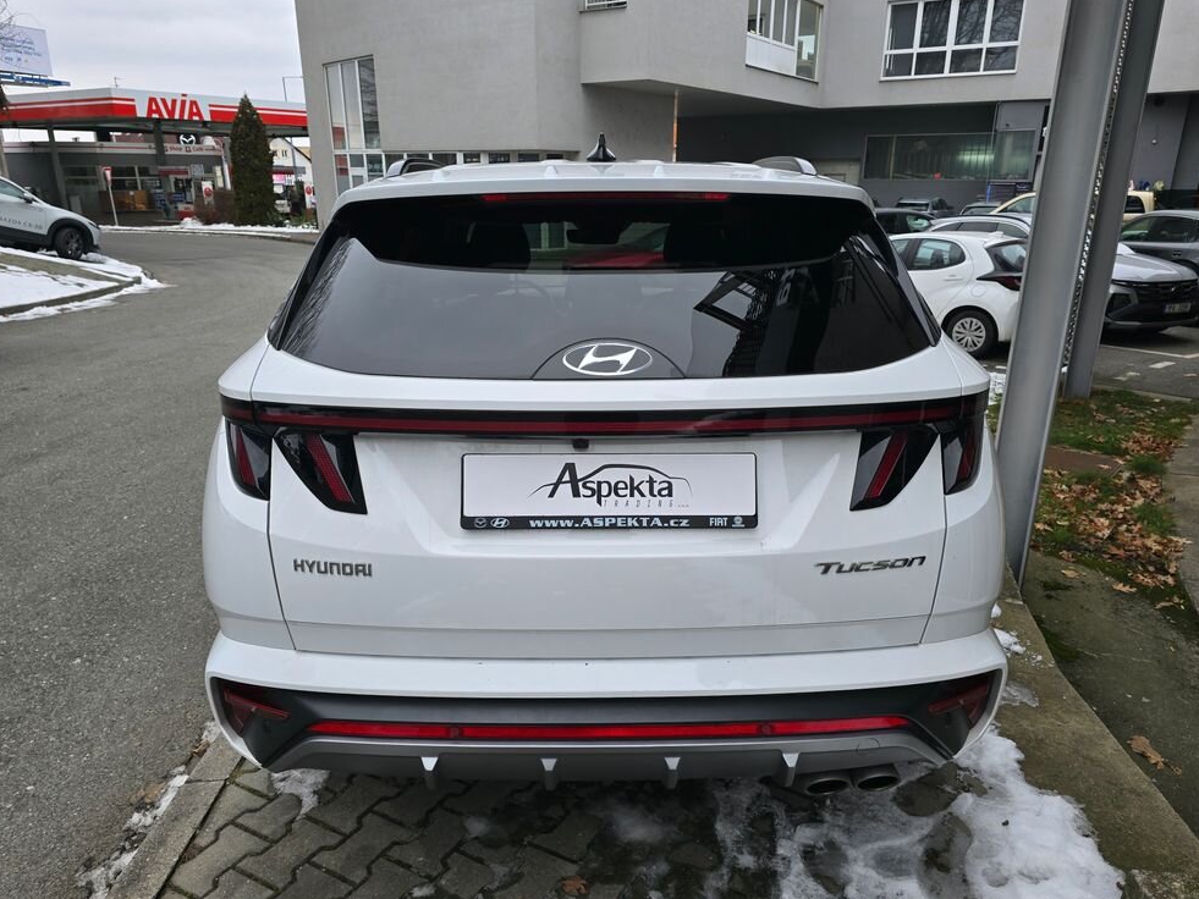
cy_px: 445
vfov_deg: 56.8
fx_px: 831
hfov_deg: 71.6
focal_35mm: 24
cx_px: 595
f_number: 1.7
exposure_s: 1/180
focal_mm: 6.3
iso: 25
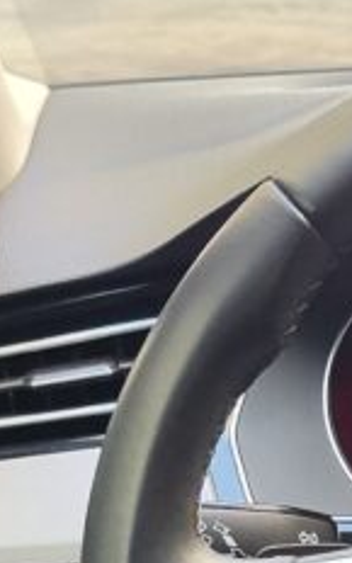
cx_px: 692
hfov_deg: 9.7
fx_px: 1934
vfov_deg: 15.5
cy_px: 808
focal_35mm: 126
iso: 339
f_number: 1.69
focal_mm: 7.01
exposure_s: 1/98.6
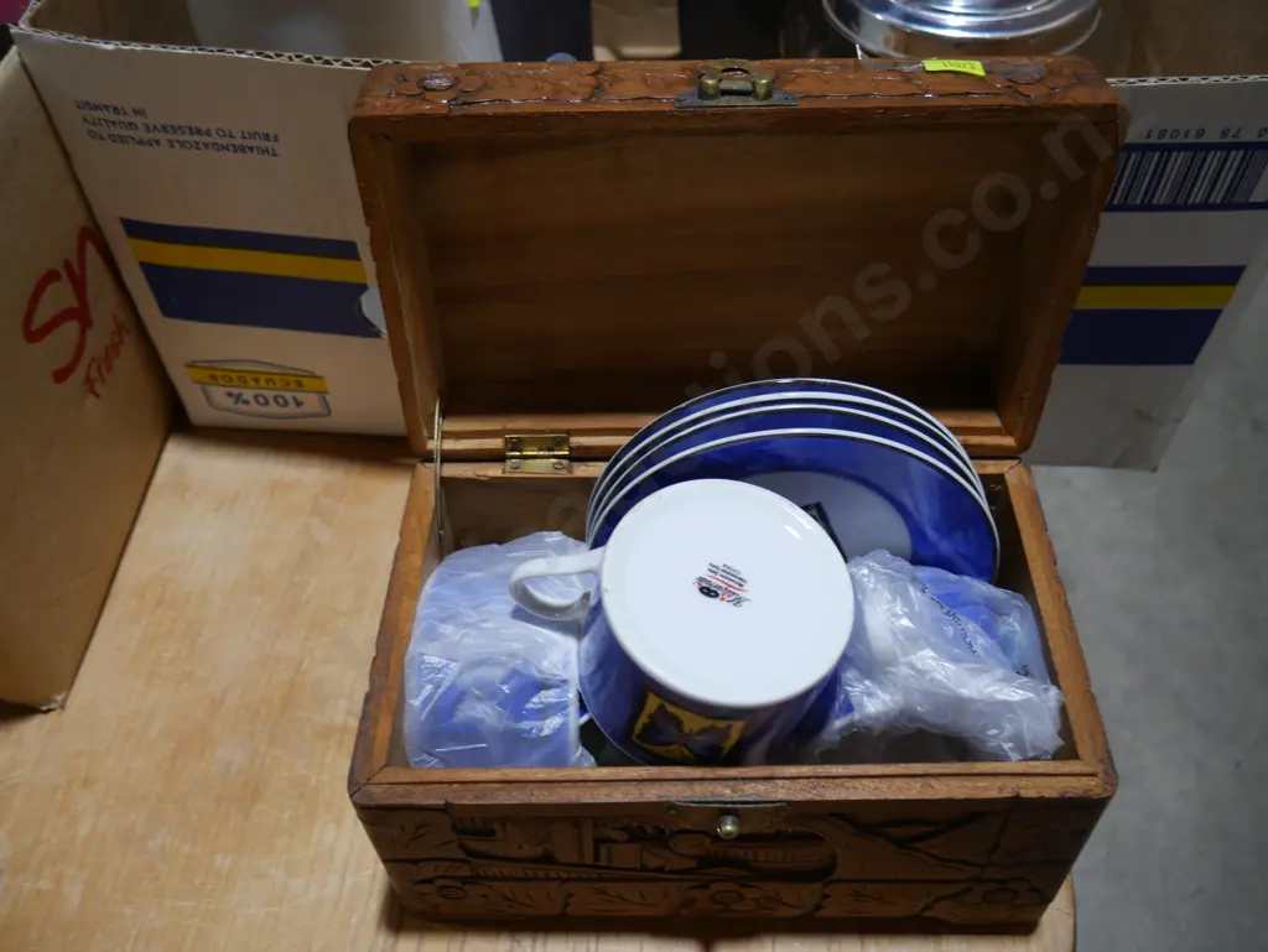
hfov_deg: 59.9
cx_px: 634
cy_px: 476
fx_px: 1099
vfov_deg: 46.8
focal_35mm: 30
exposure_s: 1/100
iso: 200
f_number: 3.6
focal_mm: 15
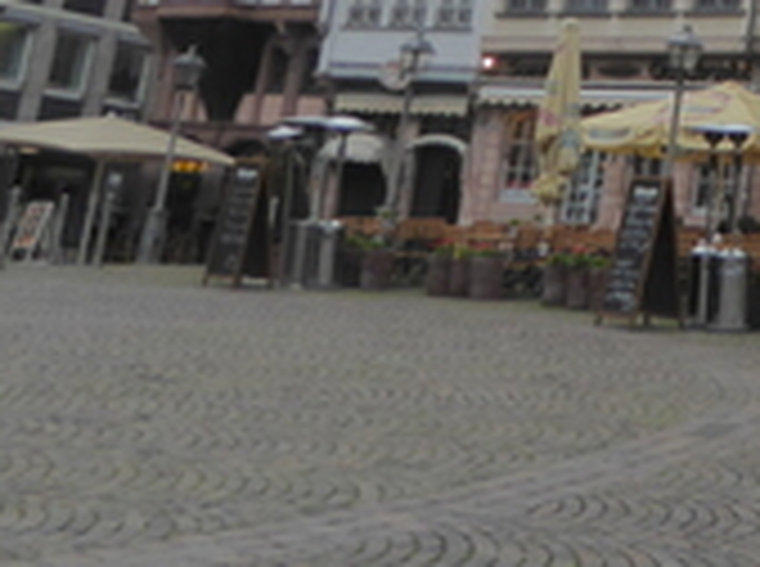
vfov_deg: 15.5
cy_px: -238
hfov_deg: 19.7
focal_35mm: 89
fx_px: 1950
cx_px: 1075
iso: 200
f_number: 3.3
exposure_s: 1/320
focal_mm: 4.3
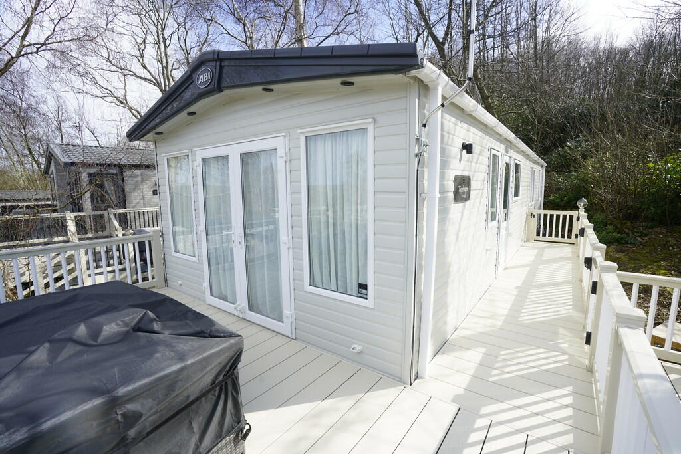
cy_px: 227
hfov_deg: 96.7
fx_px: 303
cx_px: 340
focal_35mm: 16
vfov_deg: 73.8
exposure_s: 1/60
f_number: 10
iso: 100
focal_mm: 16
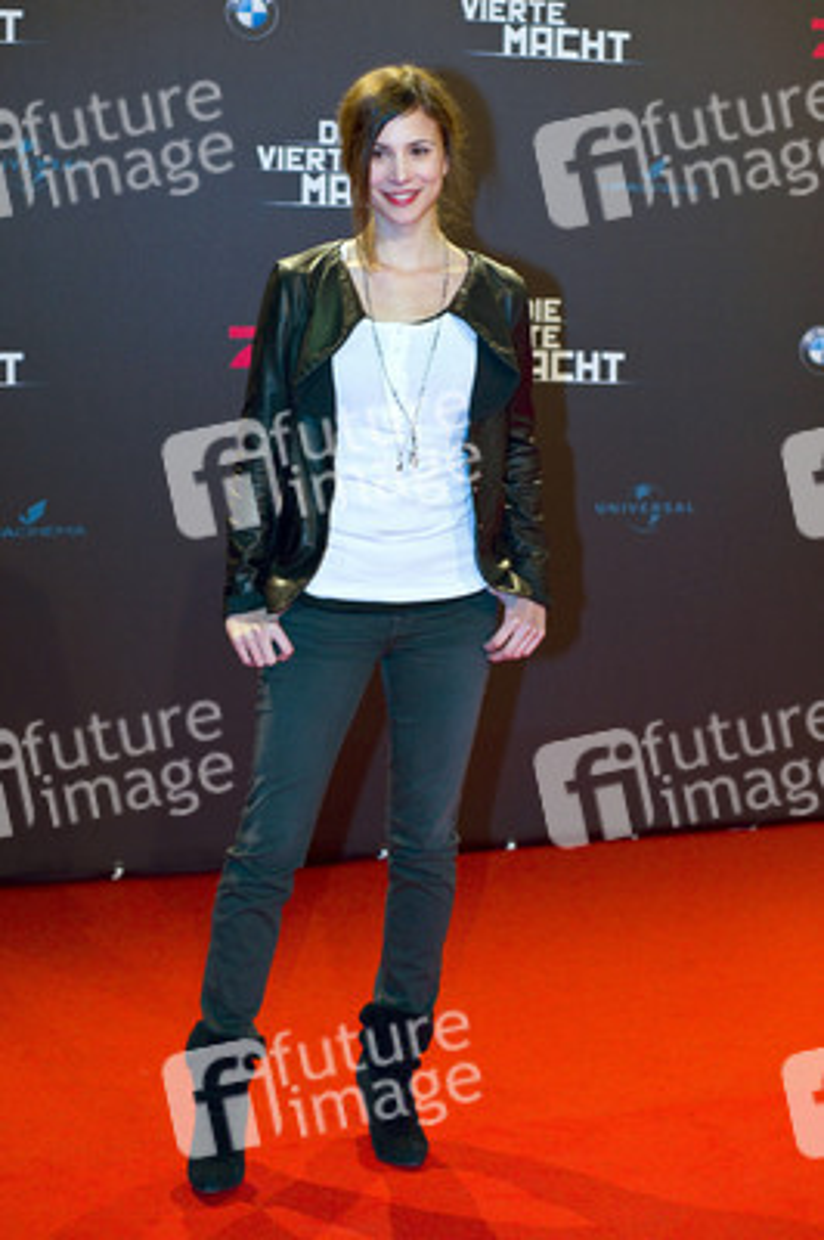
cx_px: 412
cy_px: 620
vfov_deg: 25.4
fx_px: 2751
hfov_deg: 17.0
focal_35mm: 80
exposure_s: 1/200
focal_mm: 80
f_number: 5.6
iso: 1600
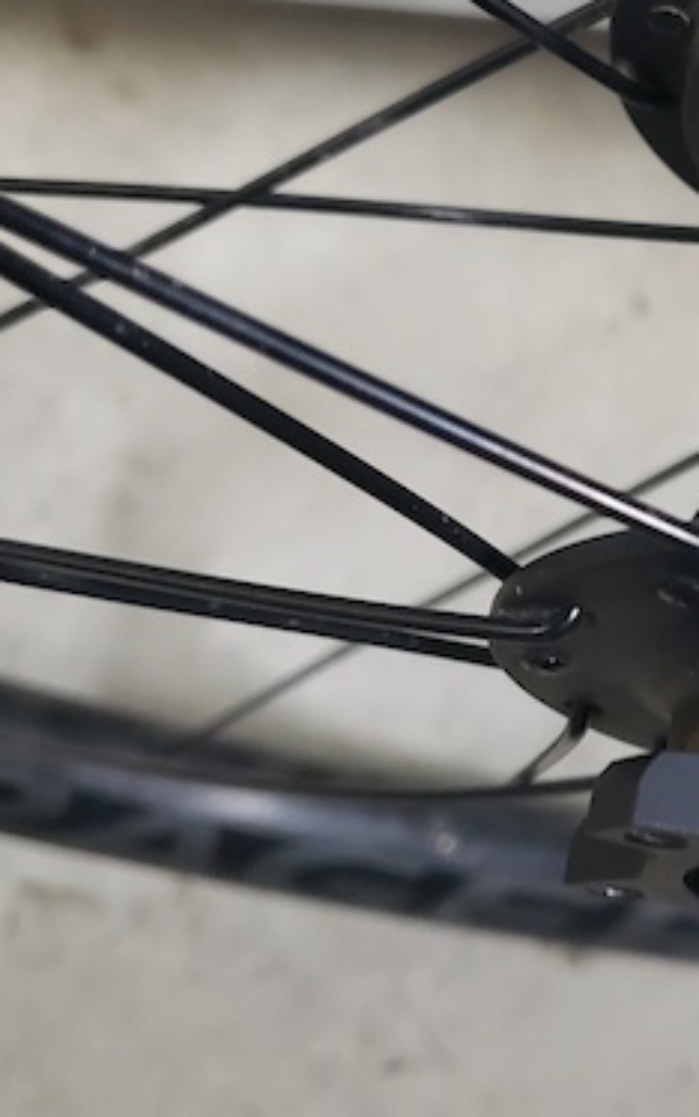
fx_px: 1797
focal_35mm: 59
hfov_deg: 20.0
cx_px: 929
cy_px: 496
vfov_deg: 34.5
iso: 250
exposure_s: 1/13
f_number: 1.5
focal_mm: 4.3
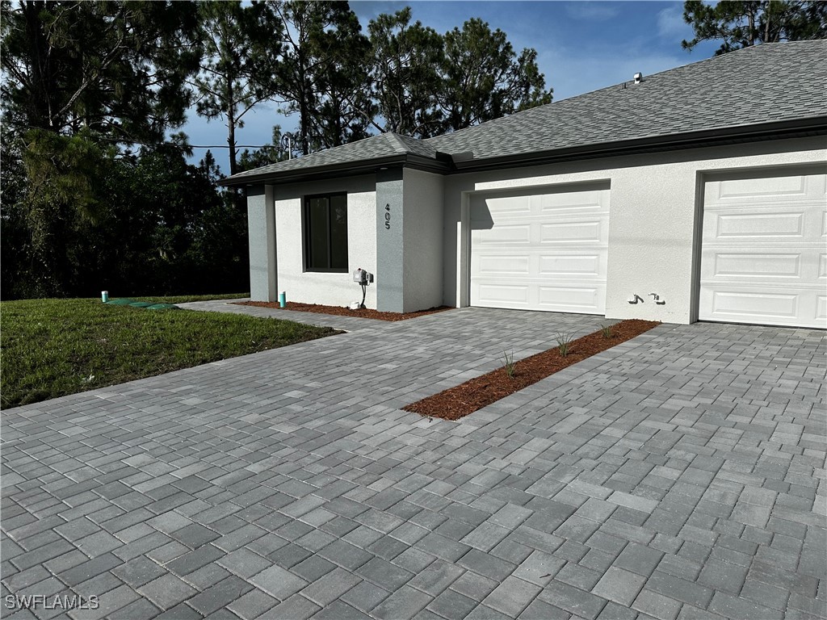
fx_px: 573
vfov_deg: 56.8
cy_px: 310
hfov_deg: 71.6
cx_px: 414
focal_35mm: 24
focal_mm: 6.86
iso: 80
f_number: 1.78
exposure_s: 1/9709
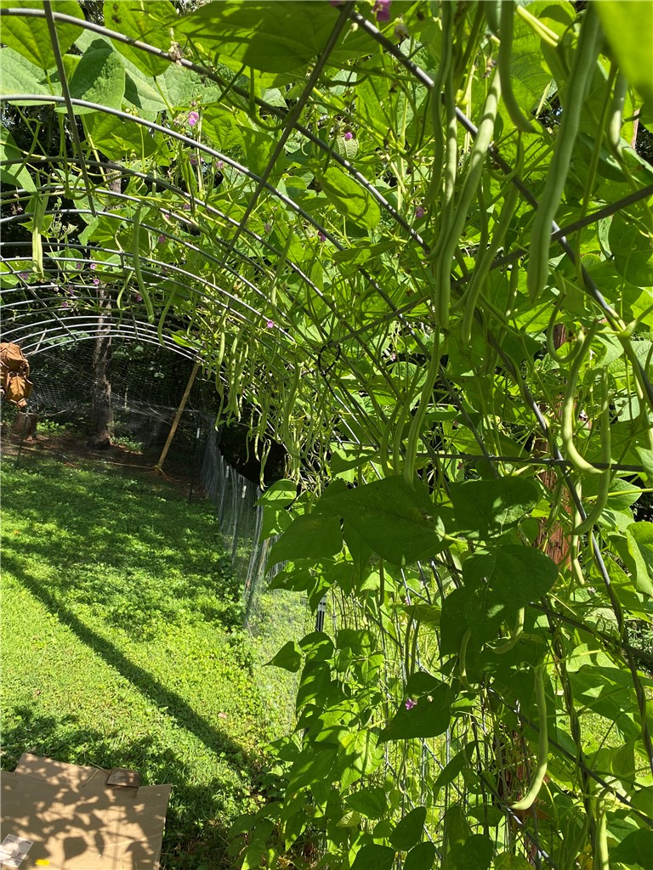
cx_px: 326
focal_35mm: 26
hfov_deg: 53.1
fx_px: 654
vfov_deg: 67.3
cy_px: 435
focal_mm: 4.25
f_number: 1.8
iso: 32
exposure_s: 1/747
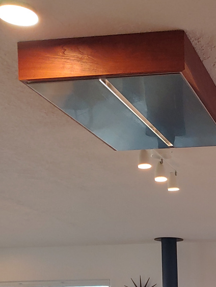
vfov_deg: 24.8
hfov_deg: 19.7
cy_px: 375
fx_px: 566
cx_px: 288
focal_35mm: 68
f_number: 1.5
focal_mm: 4.23
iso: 50
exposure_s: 1/60
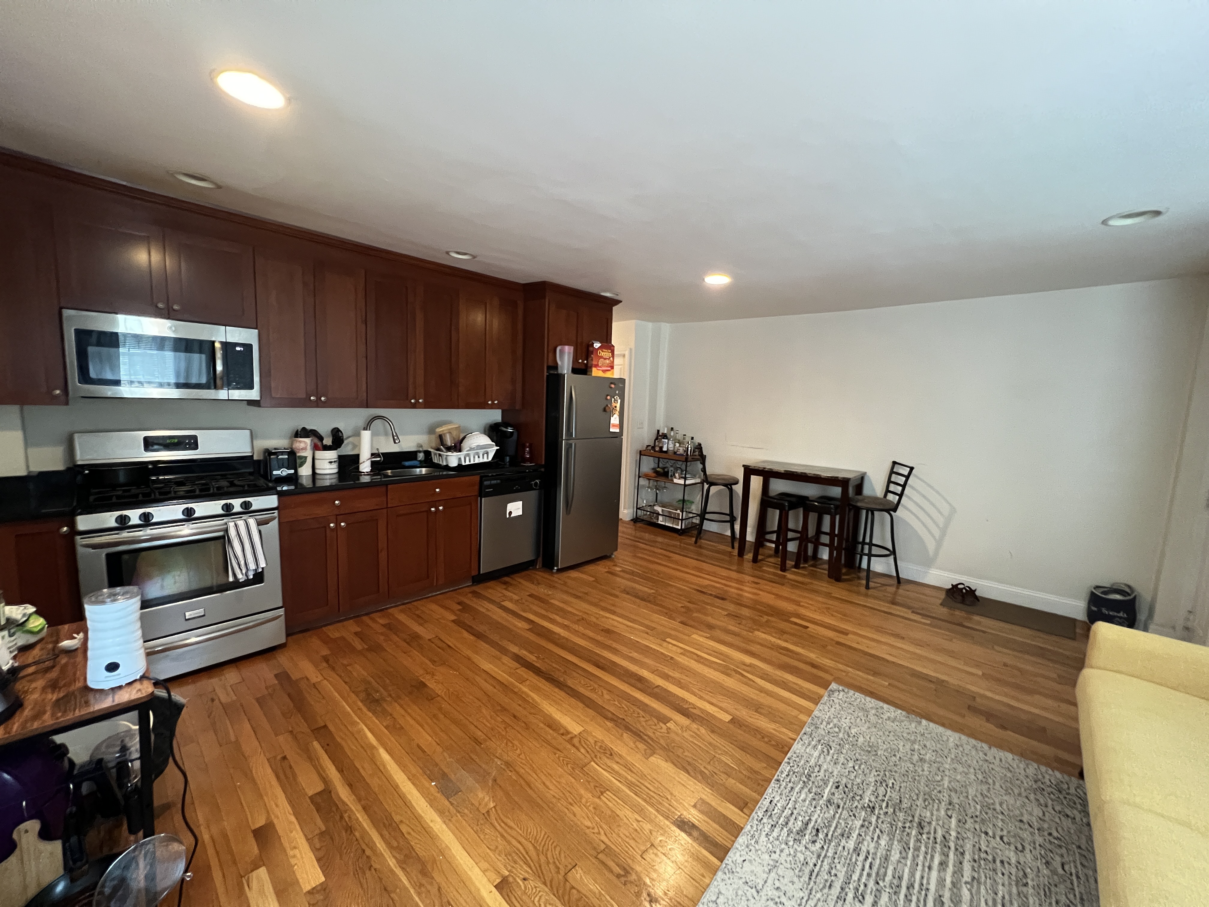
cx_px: 604
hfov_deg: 106.2
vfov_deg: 89.9
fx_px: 454
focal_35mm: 13
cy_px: 454
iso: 800
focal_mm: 1.57
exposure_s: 1/60
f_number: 1.8
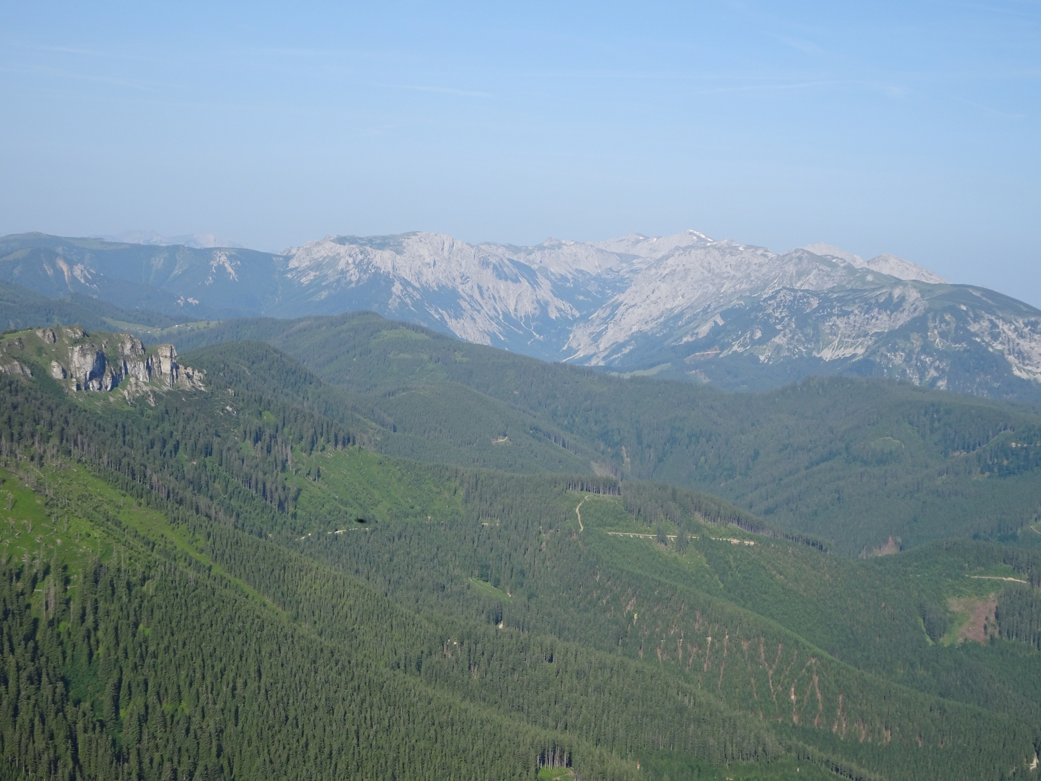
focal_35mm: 62
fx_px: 1865
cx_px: 520
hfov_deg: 31.2
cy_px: 390
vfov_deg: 23.7
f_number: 4.5
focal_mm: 10.59
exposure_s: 1/500
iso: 80
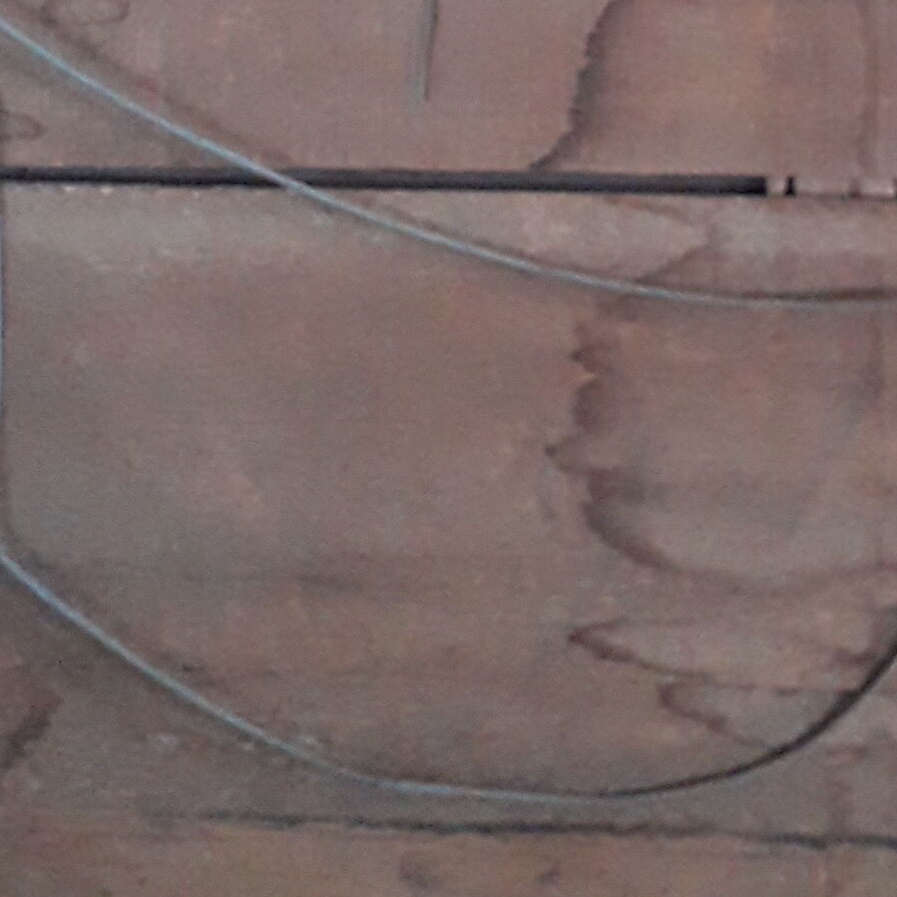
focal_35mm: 87
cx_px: 616
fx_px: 2551
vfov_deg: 18.9
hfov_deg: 19.9
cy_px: -158
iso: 500
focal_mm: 3.6
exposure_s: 1/25
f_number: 1.9
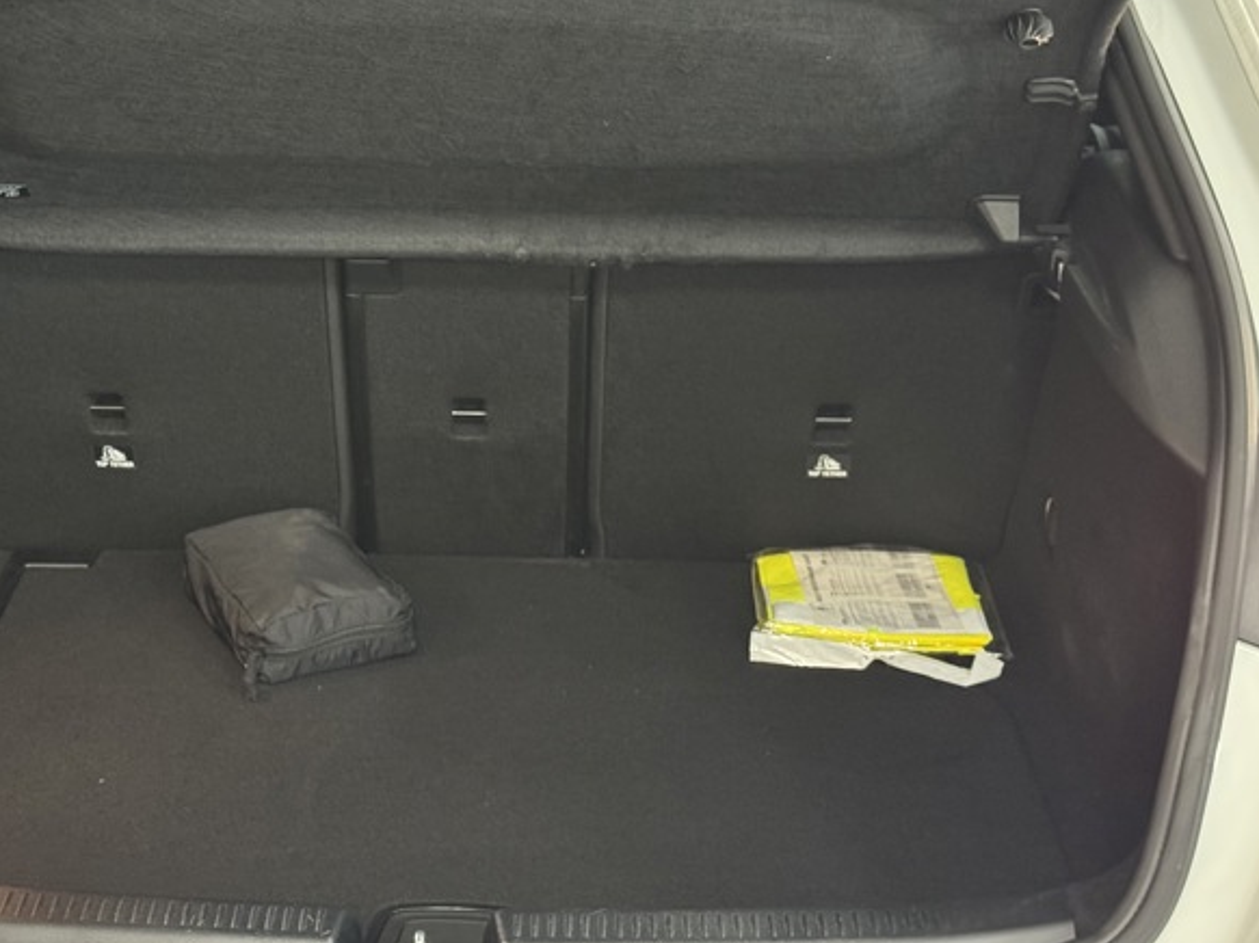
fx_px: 2399
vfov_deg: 22.2
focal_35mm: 66
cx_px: 446
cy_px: 366
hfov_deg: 29.2
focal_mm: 6.76
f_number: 1.78
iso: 640
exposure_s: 1/25
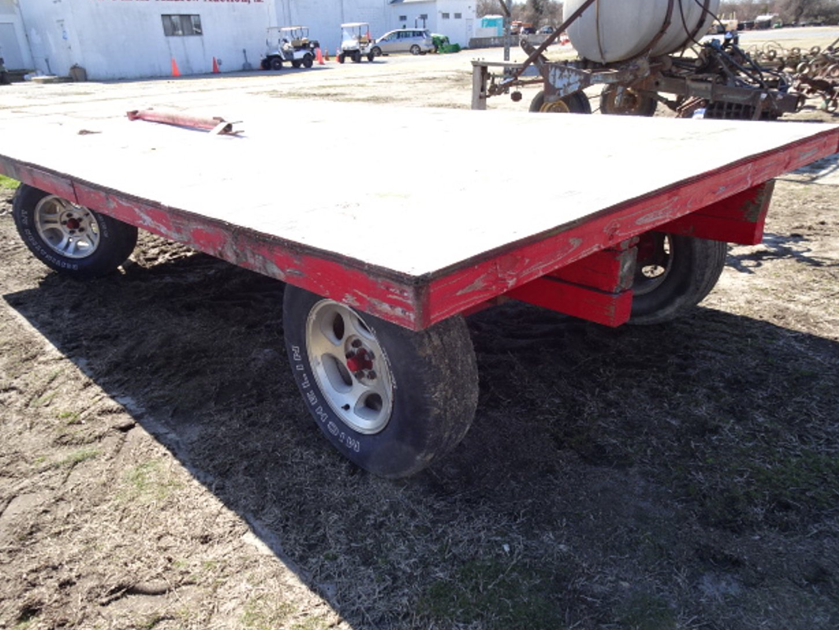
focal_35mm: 25
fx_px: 606
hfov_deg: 69.4
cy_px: 322
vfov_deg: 54.9
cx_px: 409
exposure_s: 1/320
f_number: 3.5
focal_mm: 4.1
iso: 80
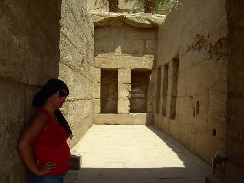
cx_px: 122
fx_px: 261
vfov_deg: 38.7
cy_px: 92
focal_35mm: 37
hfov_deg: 50.1
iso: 64
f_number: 5.6
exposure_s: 1/250
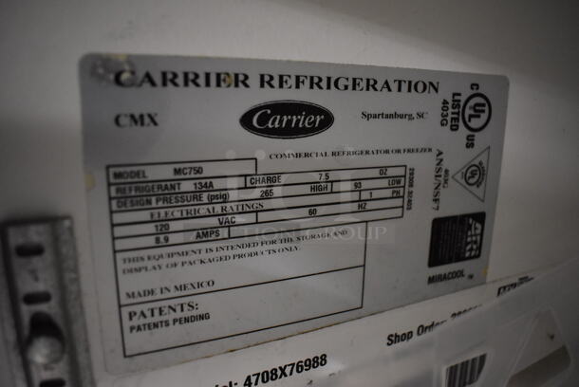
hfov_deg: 67.3
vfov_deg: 48.0
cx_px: 290
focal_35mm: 27
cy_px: 194
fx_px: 435
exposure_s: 1/50
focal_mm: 18
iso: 3200
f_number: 3.5
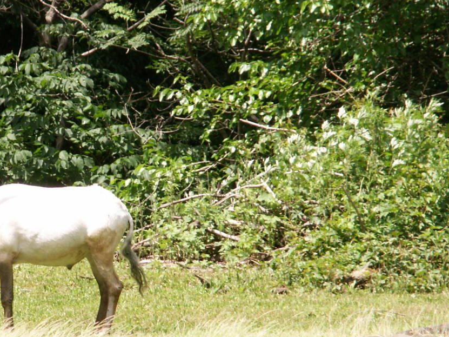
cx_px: 22
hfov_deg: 4.8
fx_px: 5369
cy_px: 229
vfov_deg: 3.6
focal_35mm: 414
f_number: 6.3
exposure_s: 1/125
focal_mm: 35.22
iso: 50
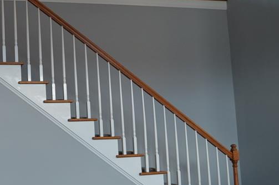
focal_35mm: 55
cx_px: 27
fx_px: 426
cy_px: 89
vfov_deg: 24.6
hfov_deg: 34.2
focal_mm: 18
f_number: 3.5
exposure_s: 1/60
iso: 400
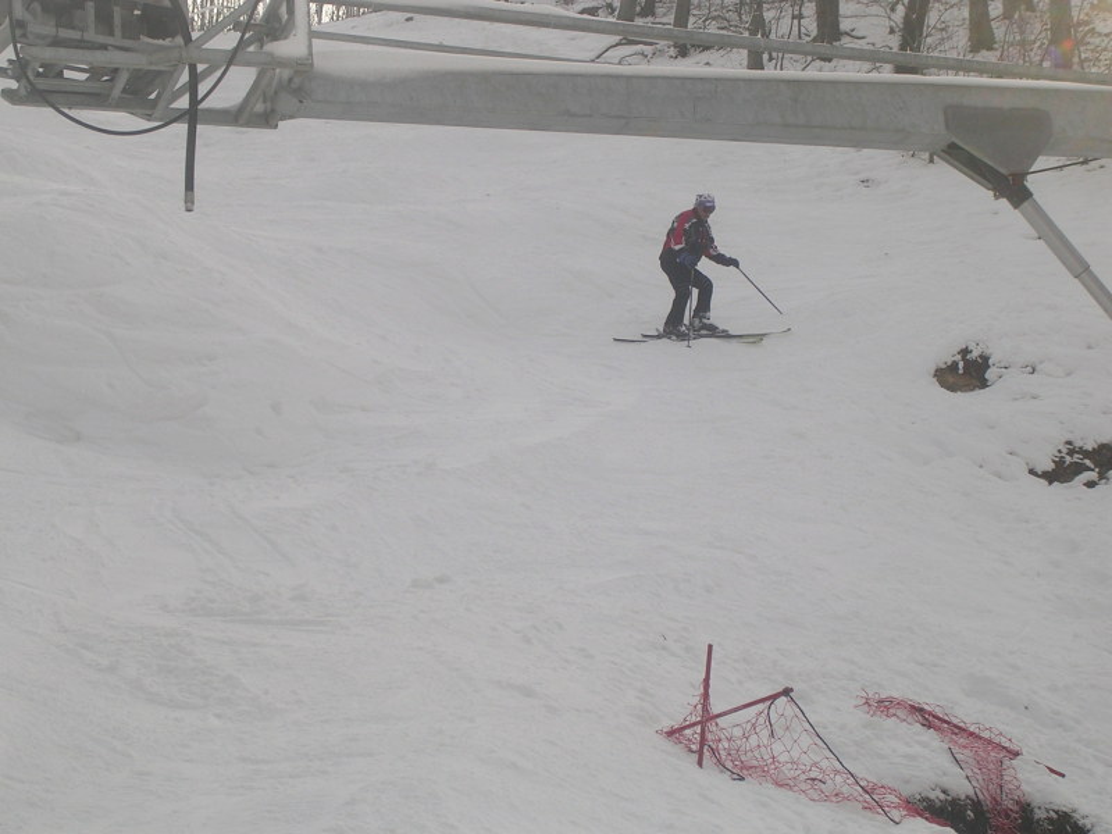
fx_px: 3694
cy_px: 417
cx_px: 556
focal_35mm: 115
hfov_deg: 17.1
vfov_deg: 12.9
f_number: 4.9
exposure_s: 1/309
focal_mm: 17.4
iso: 50
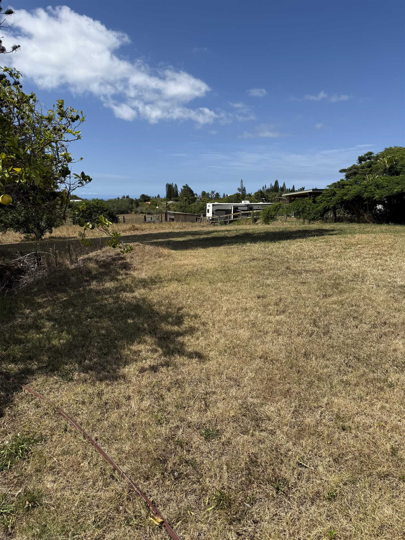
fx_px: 374
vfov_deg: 71.6
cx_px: 202
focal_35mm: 24
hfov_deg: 56.8
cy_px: 270
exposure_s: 1/5714
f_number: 1.78
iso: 80
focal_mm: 6.76
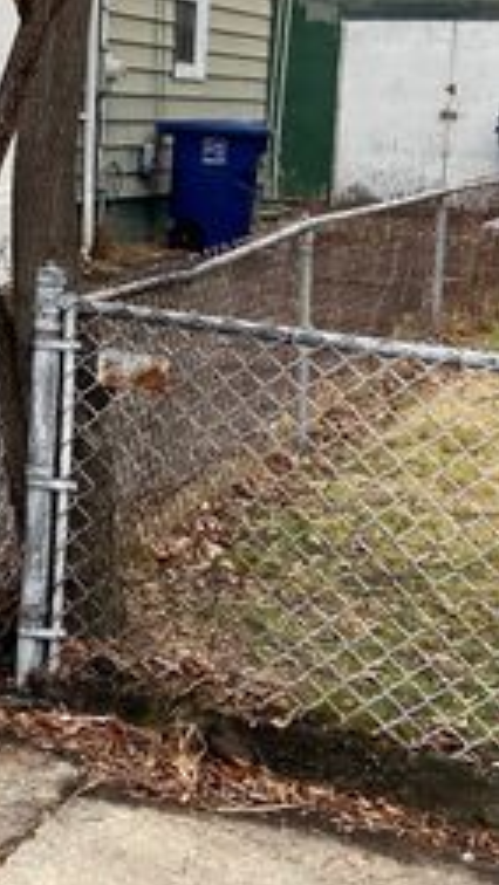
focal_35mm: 75
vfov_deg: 27.9
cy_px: 237
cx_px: -372
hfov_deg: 14.4
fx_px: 1762
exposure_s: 1/185
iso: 32
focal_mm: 4.25
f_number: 1.8
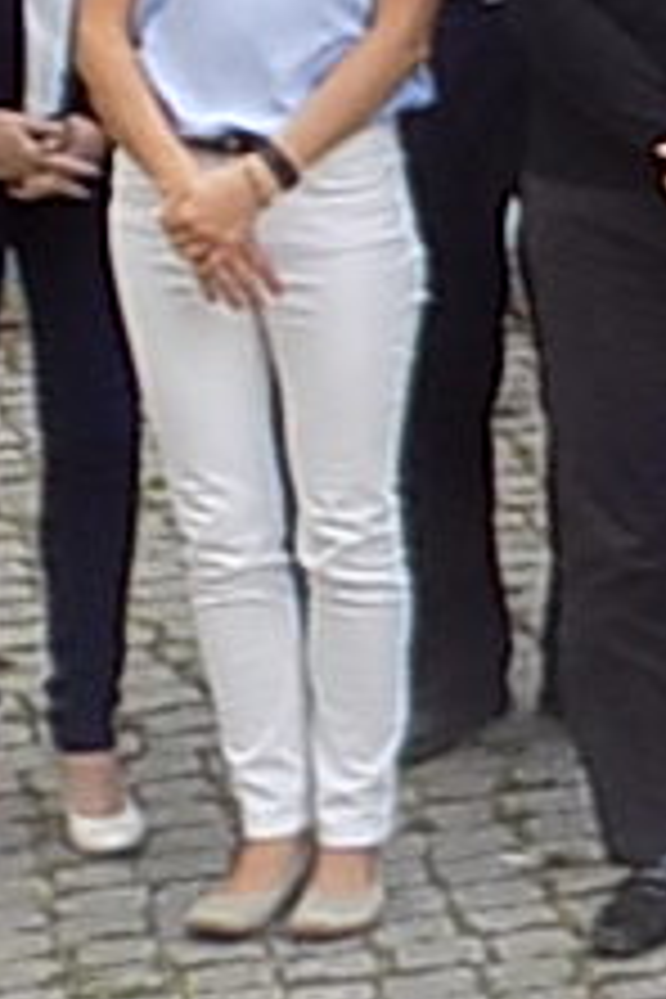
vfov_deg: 8.9
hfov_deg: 5.5
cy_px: -621
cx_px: 2430
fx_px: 6243
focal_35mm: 225
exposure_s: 1/60
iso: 80
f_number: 3.3
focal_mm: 5.3
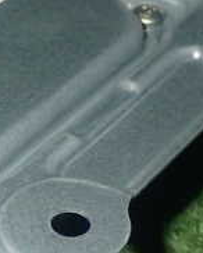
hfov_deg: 9.4
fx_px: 1207
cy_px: 133
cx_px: -64
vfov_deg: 12.0
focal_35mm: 161
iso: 640
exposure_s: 1/50
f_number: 9
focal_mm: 9.01
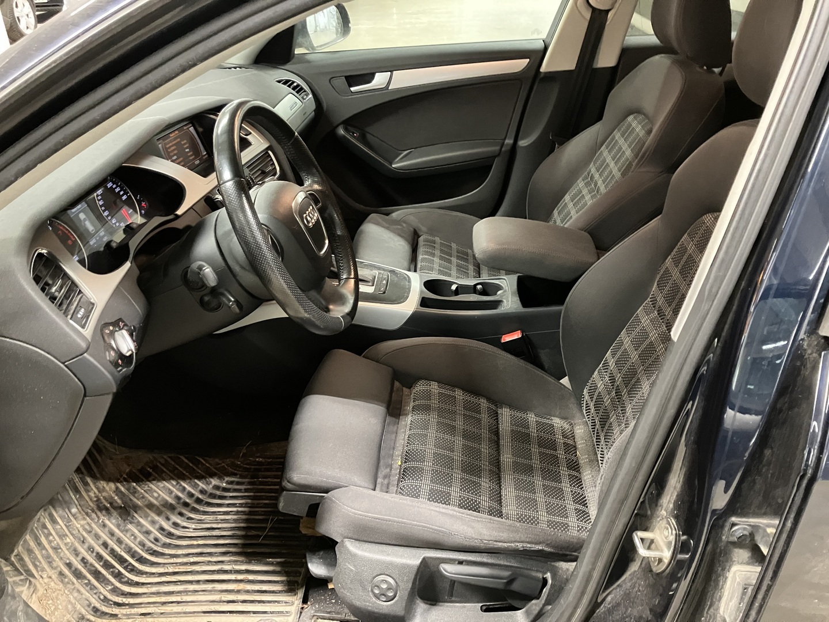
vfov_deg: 49.7
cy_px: 311
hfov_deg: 63.4
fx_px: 671
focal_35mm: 28
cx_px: 414
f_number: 1.8
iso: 640
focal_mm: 3.99
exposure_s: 1/30
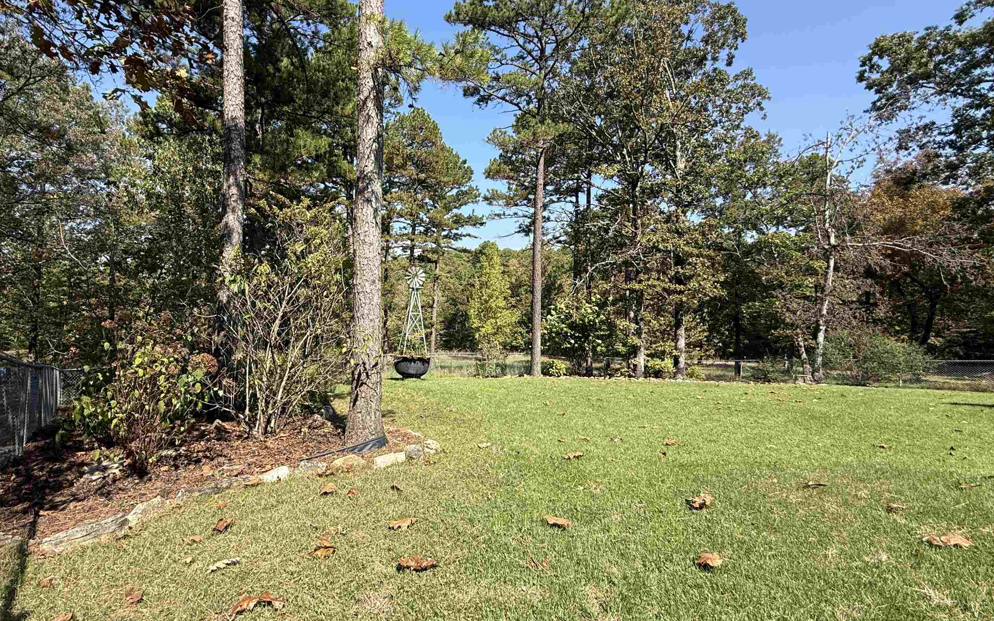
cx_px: 427
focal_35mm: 18
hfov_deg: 90.5
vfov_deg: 65.0
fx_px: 488
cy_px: 304
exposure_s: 1/1001
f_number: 2.2
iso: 50
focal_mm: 2.22
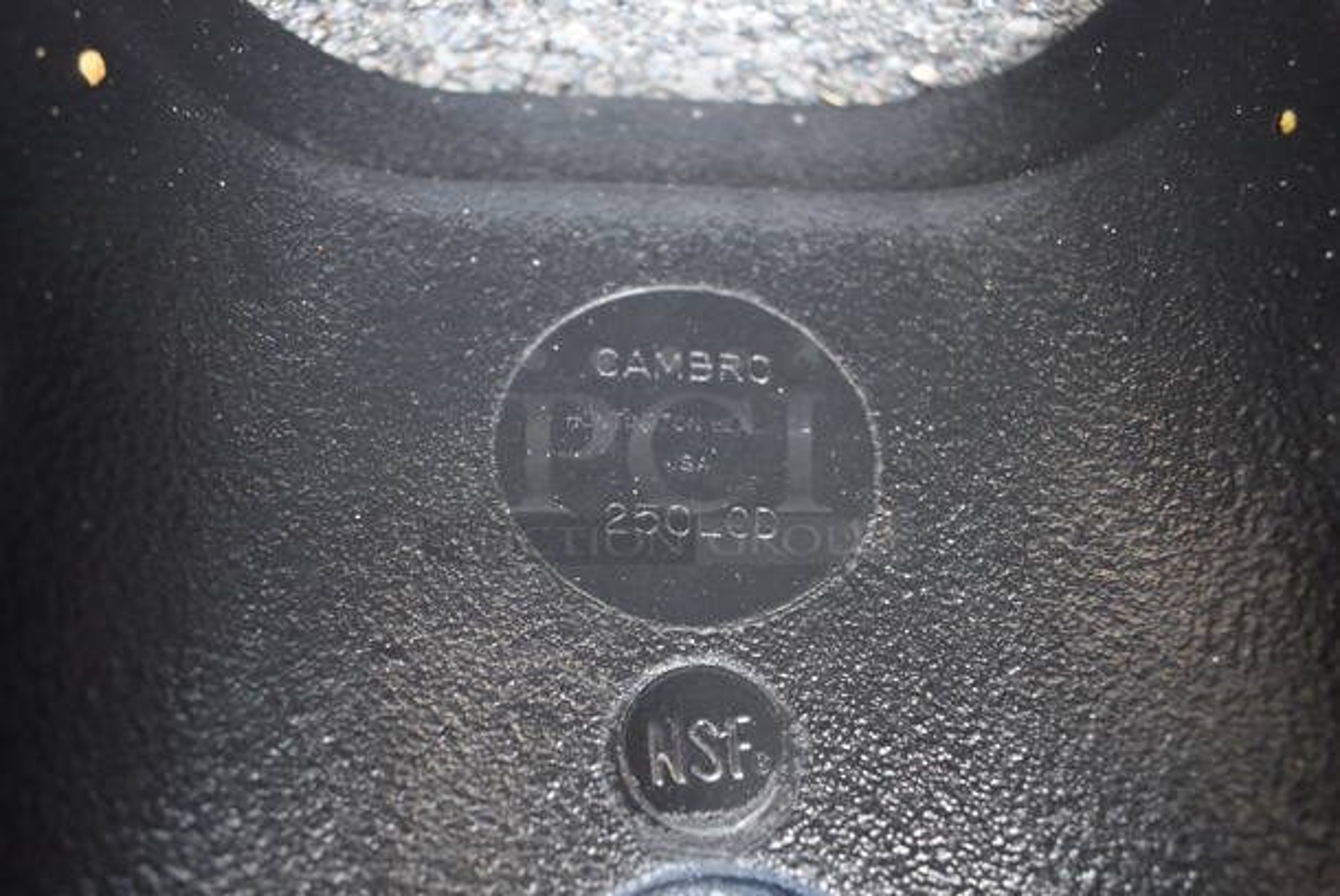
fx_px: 1006
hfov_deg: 67.3
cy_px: 448
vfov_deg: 48.0
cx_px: 670
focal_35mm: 27
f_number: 4
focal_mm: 18
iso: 1000
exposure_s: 1/60
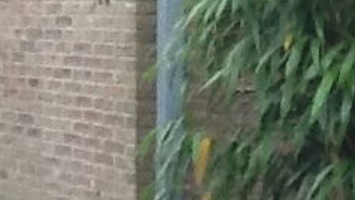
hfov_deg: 10.7
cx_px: -200
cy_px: -9
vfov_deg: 6.3
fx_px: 1817
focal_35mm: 193
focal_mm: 2.03
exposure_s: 1/120
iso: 50
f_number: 2.4
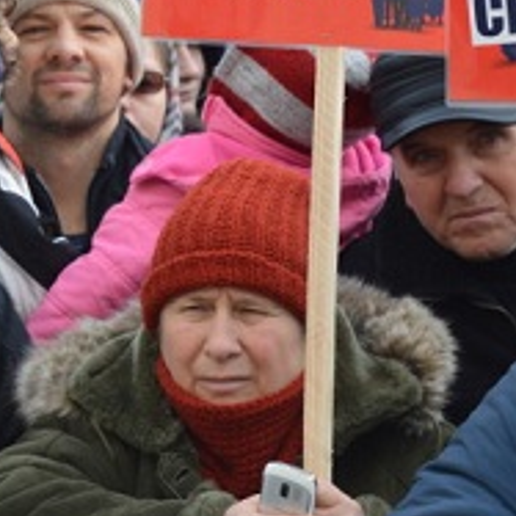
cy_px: 7
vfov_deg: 6.6
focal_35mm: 263
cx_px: 350
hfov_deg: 6.7
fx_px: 4429
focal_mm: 55
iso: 125
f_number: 5.6
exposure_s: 1/125
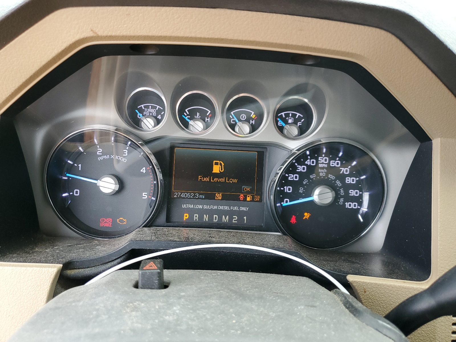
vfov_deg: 53.1
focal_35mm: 26
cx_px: 228
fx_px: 343
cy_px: 171
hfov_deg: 67.3
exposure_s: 1/120
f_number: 1.5
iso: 66
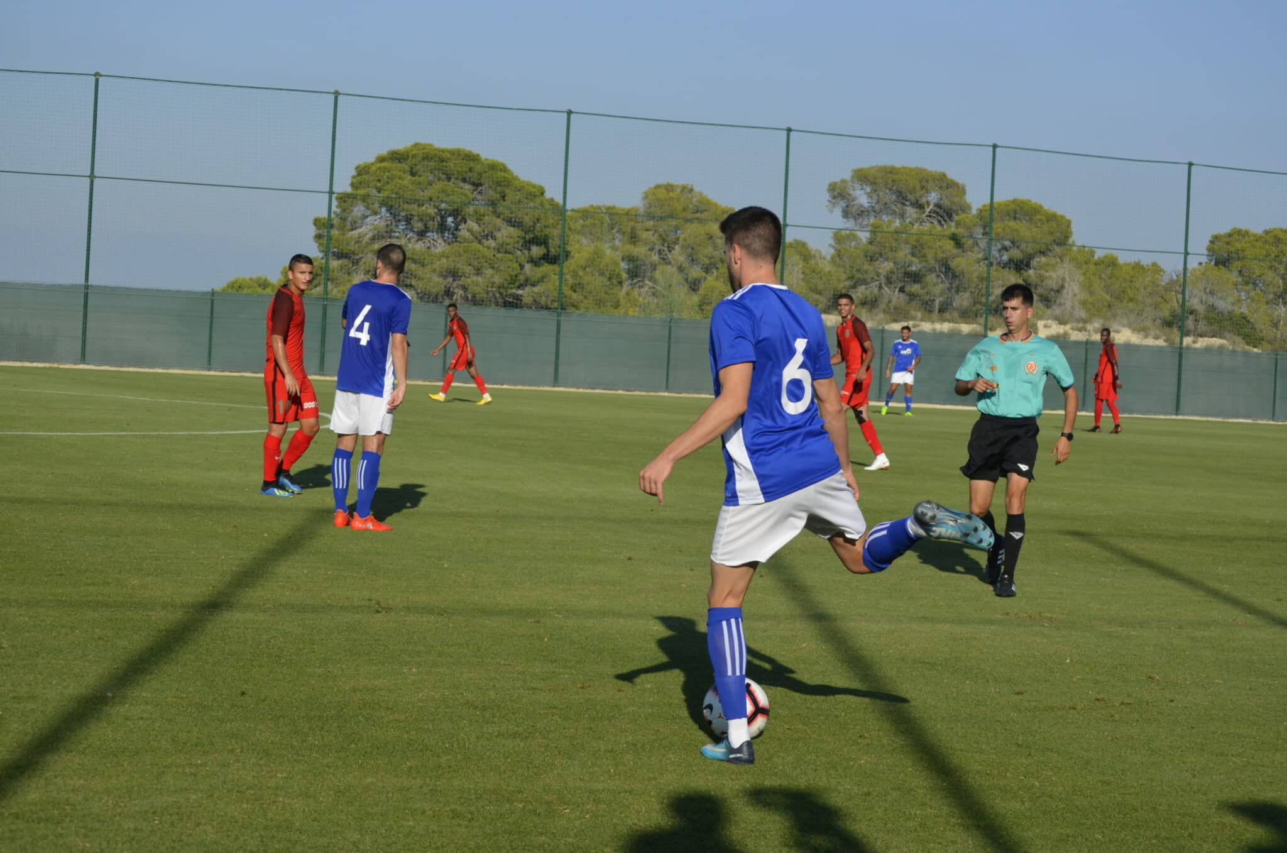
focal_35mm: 82
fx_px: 2944
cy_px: 426
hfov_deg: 24.7
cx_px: 644
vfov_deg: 16.5
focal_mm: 55
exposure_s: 1/1600
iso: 400
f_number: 7.1
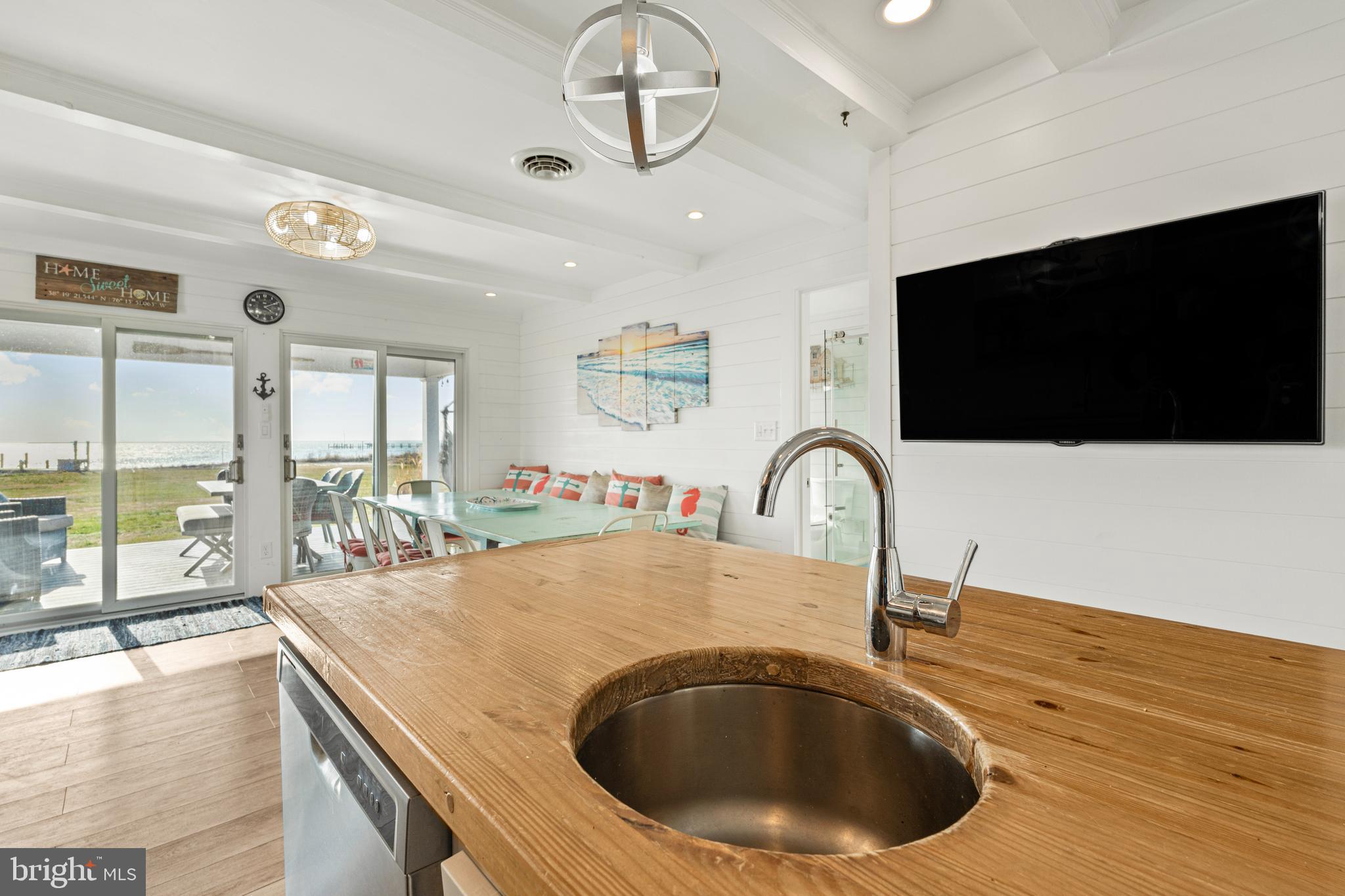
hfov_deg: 96.7
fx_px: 598
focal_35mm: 16
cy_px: 448
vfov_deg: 73.7
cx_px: 672
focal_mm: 16
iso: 320
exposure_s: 1/100
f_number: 9
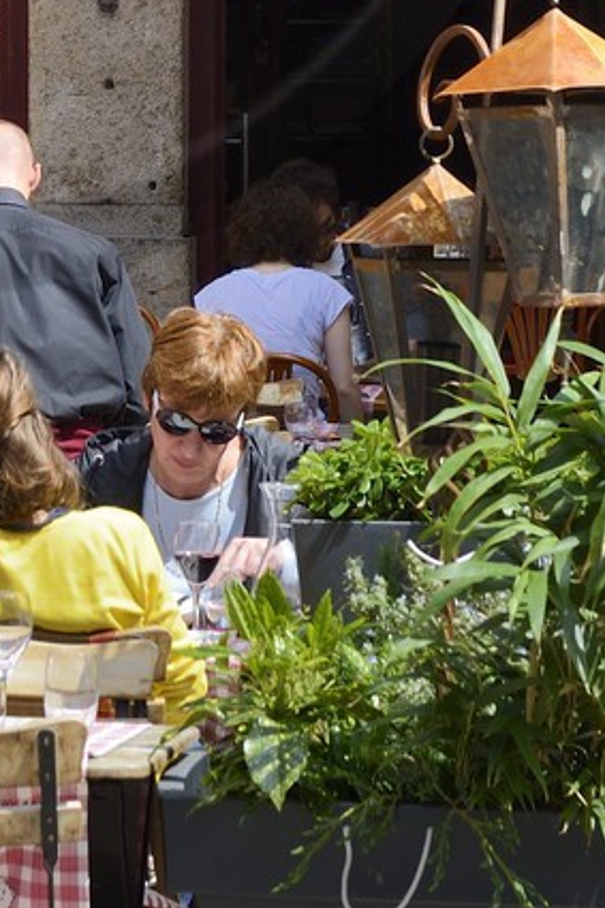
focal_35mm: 226
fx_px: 5701
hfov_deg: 6.0
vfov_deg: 8.9
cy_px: -372
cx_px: -83
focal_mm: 60
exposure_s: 1/200
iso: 200
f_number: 7.1
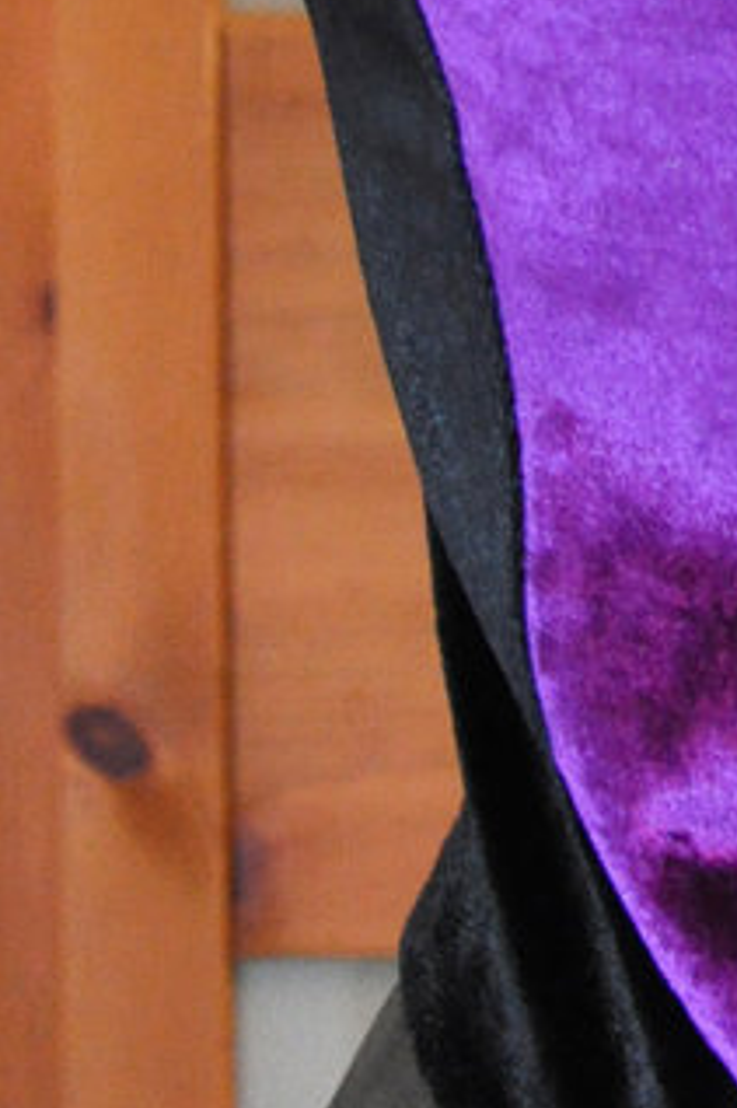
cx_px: 1212
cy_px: -669
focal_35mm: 185
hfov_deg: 7.3
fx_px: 5687
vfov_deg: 10.6
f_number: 4
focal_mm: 26
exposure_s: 1/13
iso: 1600
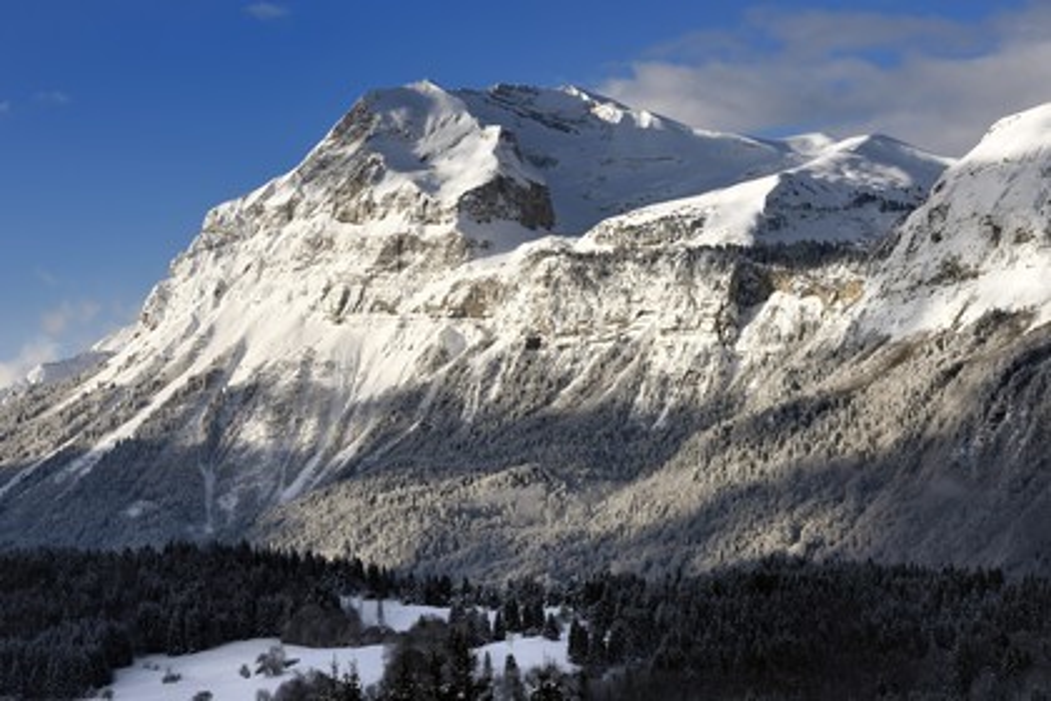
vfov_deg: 13.4
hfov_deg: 20.0
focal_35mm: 102
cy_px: 350
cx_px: 526
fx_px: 2978
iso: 200
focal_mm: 102
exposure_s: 1/500
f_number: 11
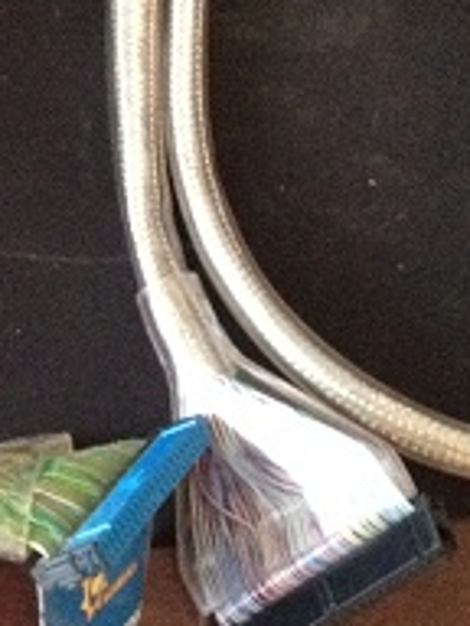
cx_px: -95
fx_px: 2154
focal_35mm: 119
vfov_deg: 16.5
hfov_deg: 12.2
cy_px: 194
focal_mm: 4.28
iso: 800
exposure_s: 1/15
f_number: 2.4
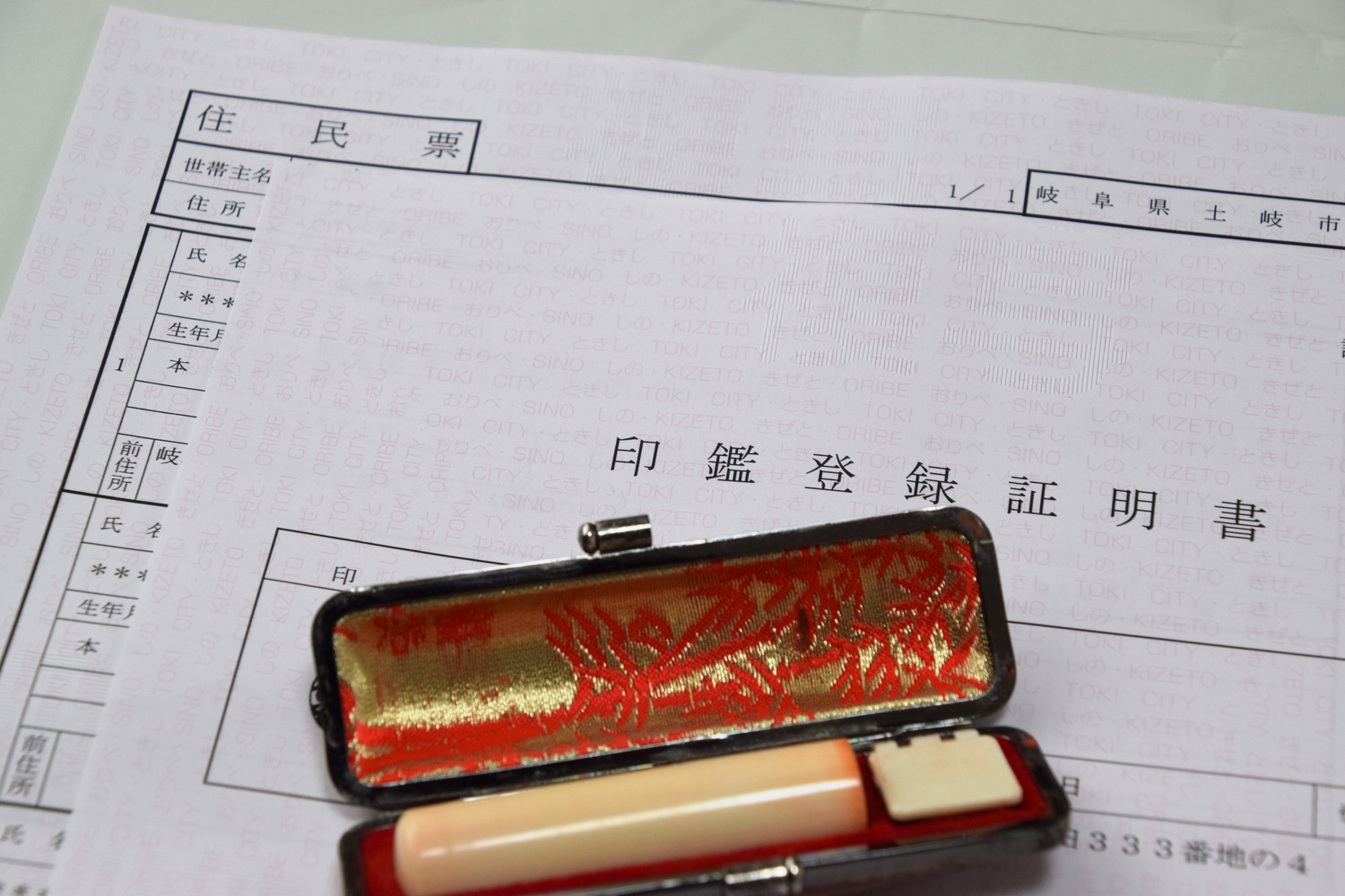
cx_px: 672
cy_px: 448
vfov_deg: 14.7
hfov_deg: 21.9
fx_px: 3474
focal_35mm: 93
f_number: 9
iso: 400
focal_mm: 62
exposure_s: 1/30
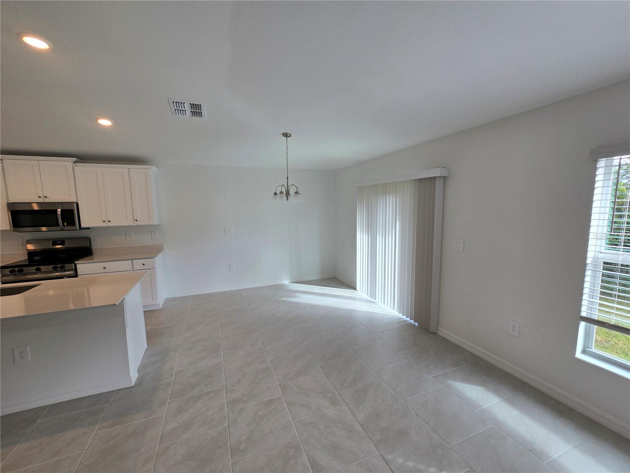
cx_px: 315
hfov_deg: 106.2
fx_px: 237
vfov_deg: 89.9
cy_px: 236
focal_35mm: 13
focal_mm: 2.2
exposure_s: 1/136
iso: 50
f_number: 2.2
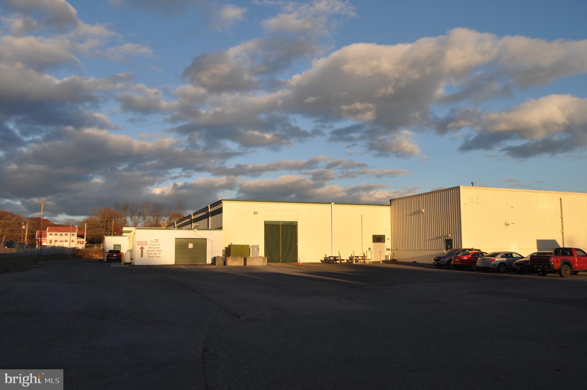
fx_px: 489
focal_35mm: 30
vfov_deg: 43.5
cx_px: 294
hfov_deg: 62.0
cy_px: 195
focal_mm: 20
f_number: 10
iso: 200
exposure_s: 1/400
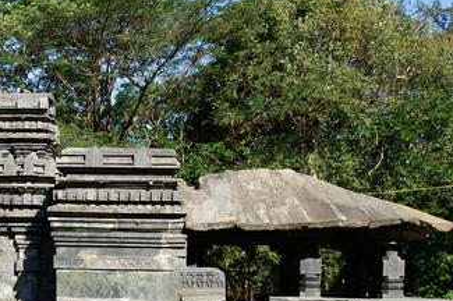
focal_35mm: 71
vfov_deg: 19.0
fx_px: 893
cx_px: 107
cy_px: 238
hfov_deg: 28.0
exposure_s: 1/1000
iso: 100
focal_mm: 24
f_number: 4
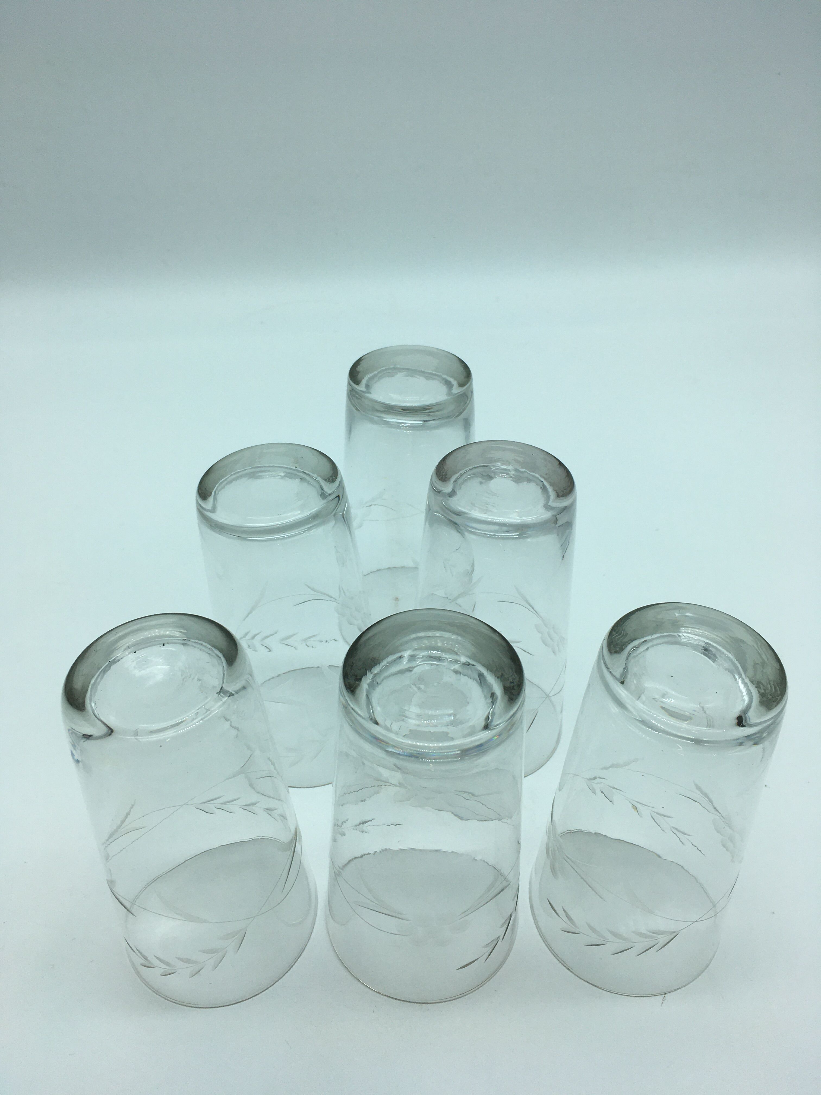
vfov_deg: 61.7
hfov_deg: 48.2
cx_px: 410
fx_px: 917
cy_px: 548
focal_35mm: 29
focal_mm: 4.15
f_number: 2.2
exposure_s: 1/455
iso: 25
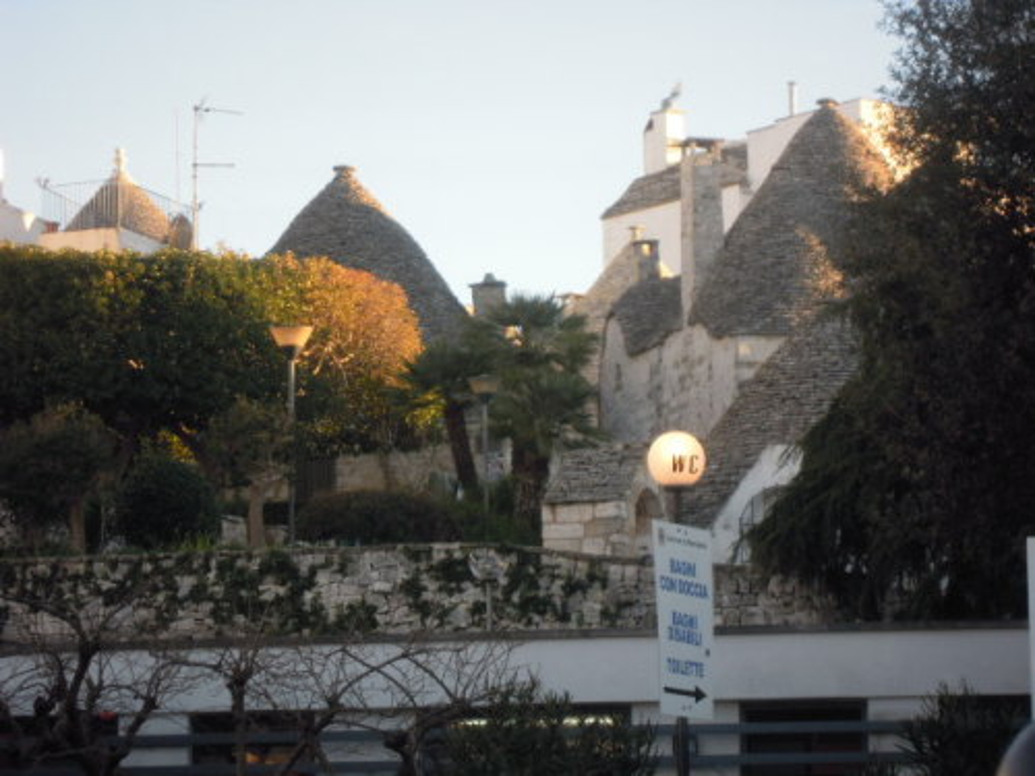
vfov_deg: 10.6
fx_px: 4186
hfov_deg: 14.1
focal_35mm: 140
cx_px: 518
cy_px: 388
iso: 200
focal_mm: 25
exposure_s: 1/100
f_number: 6.6
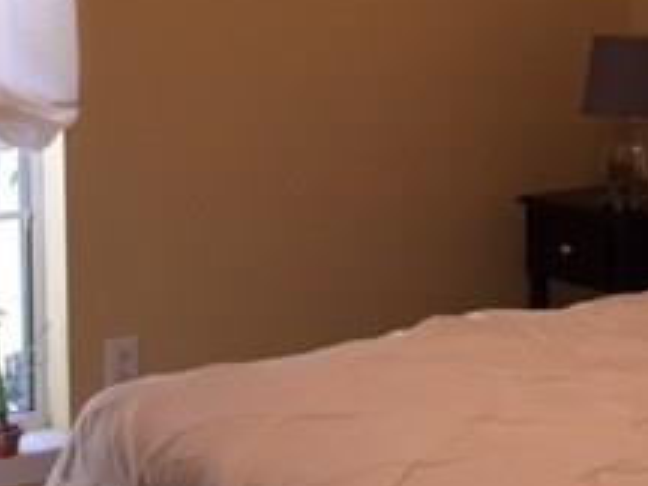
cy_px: 123
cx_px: 330
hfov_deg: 22.8
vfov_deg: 17.1
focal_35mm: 86
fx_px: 1610
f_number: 2.2
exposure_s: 1/60
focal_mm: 4.15
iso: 50
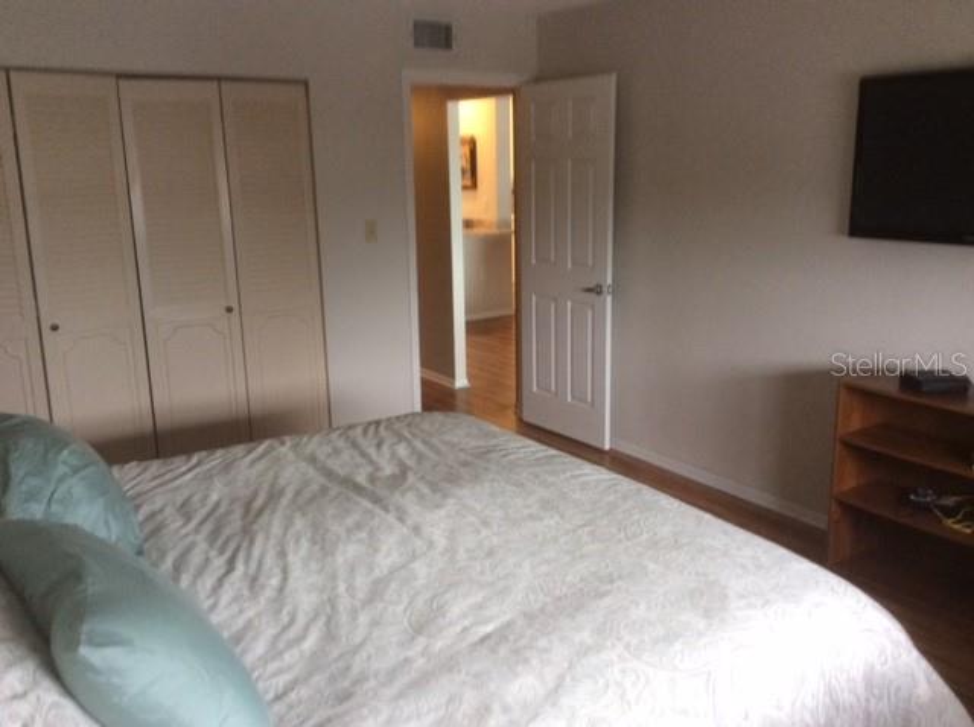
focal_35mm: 32
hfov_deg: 56.9
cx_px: 487
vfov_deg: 44.1
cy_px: 364
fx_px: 899
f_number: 2.4
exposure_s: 1/24
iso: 80
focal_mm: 3.3
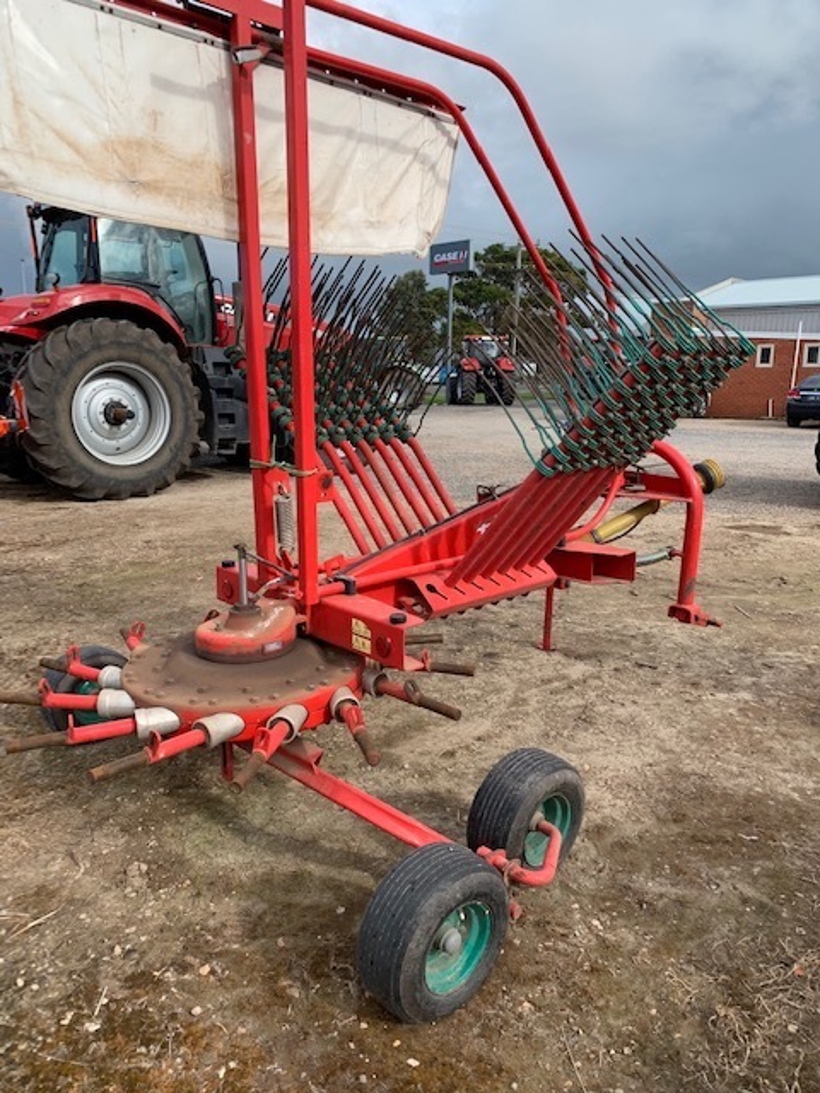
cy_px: 546
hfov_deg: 53.1
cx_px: 410
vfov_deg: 67.3
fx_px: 821
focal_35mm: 26
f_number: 1.8
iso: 25
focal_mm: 4.25
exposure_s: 1/1314
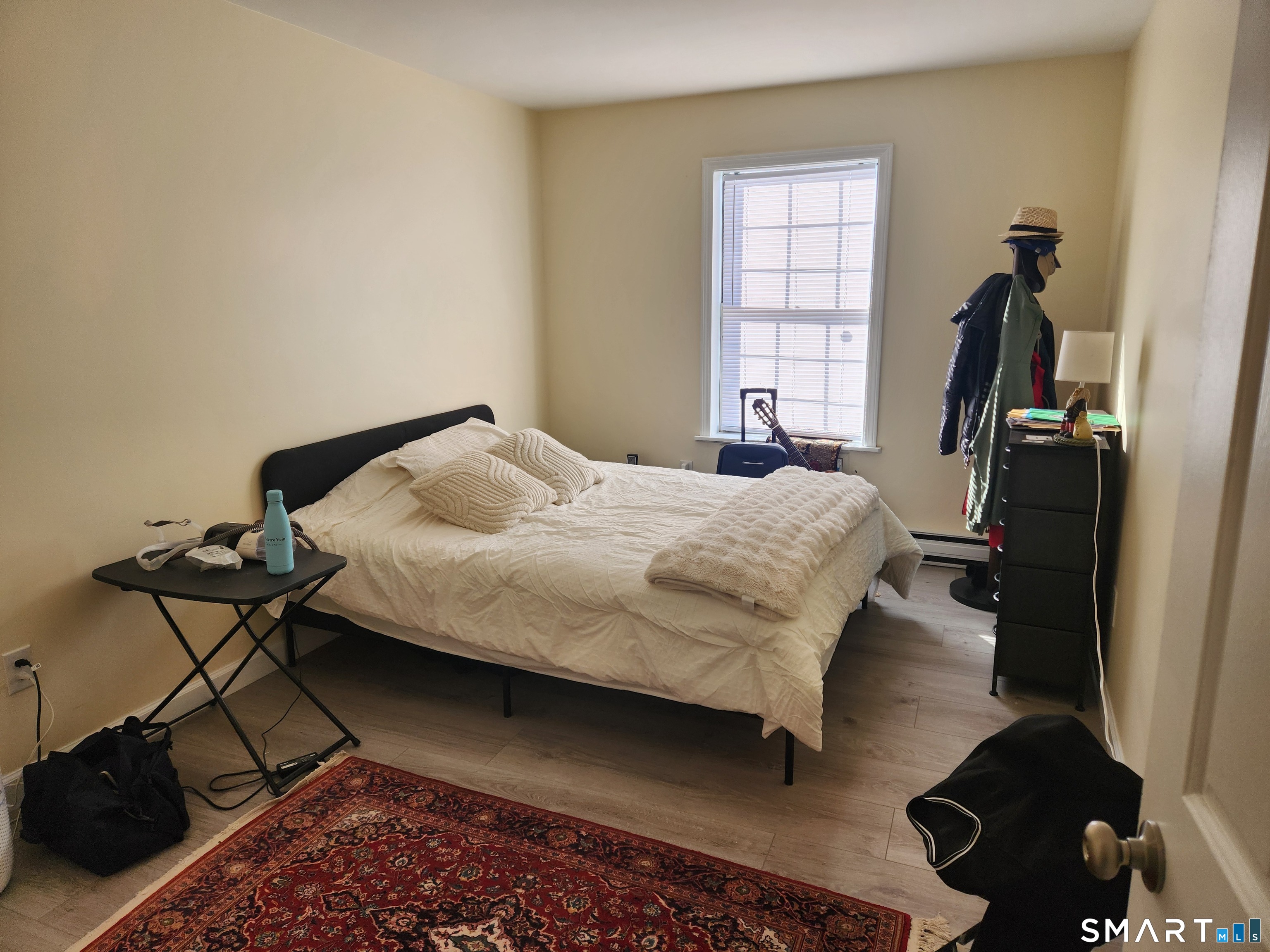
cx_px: 635
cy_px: 476
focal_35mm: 23
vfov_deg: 58.9
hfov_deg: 73.9
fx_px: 844
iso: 50
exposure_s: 1/180
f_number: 1.8
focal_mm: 5.4
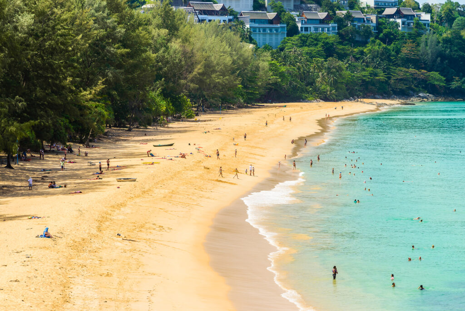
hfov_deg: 17.1
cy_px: 156
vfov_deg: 11.4
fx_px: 1551
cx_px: 232
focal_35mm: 120
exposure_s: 1/250
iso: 100
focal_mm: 120
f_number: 11
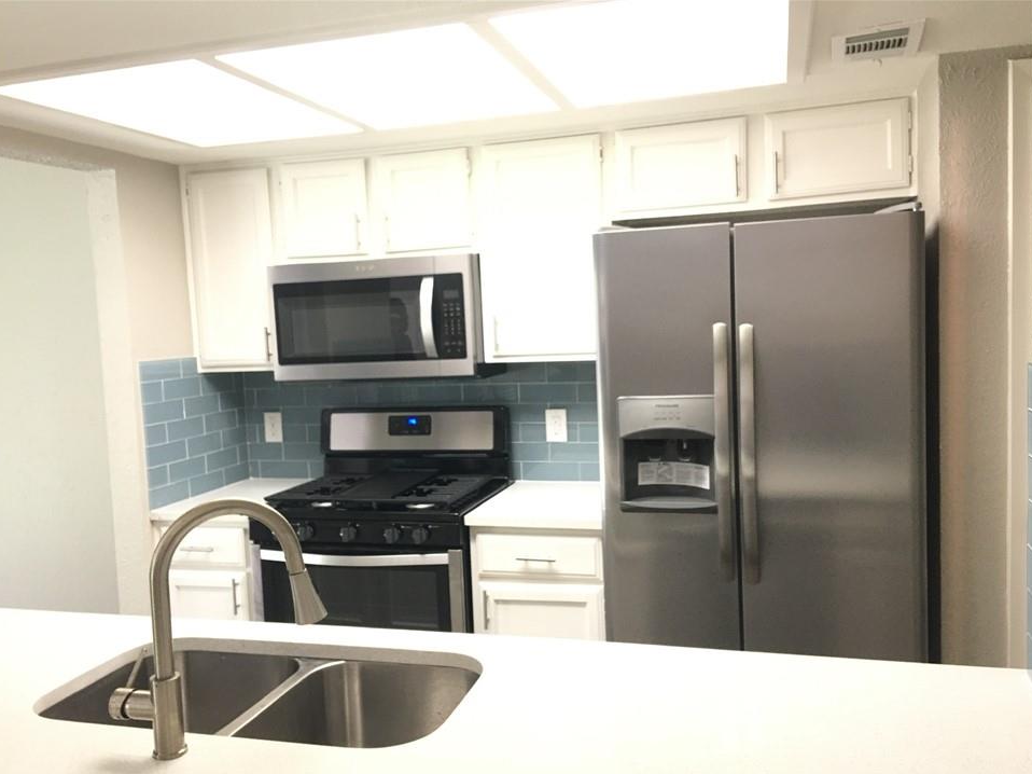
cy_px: 413
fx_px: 924
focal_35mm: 31
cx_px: 494
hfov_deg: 58.3
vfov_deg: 45.4
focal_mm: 4.15
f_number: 2.2
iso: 40
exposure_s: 1/15
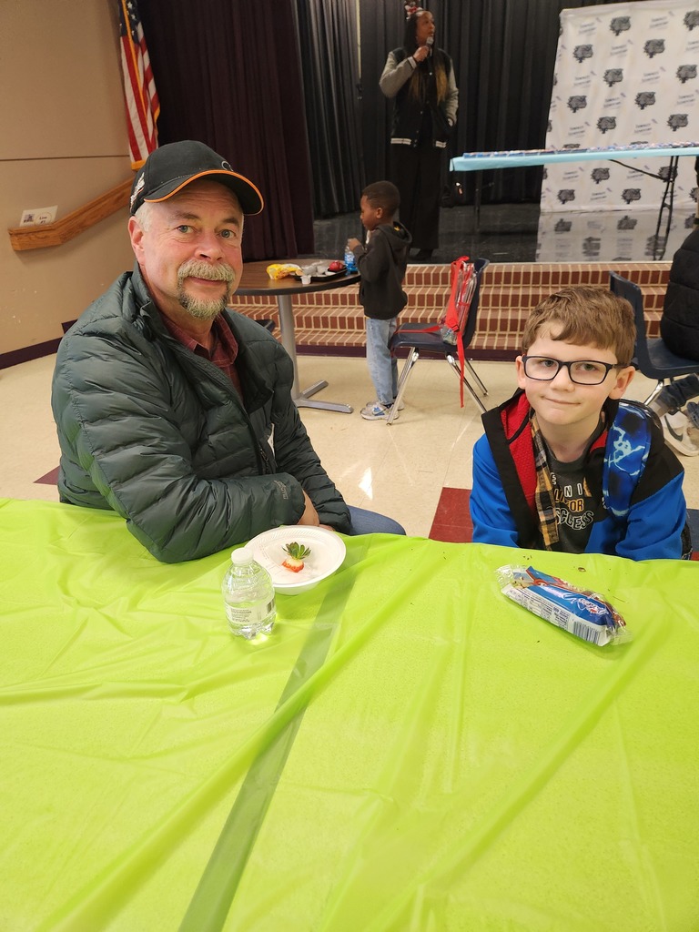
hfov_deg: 58.9
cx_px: 350
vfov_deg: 73.9
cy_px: 466
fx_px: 619
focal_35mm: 23
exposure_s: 1/120
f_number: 1.8
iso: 500
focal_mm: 5.4
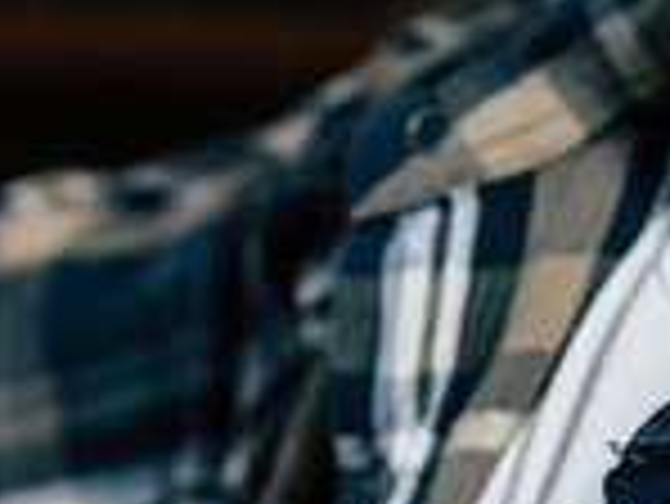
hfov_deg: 3.5
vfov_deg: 2.6
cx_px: -227
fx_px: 10886
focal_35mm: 562
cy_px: -196
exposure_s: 1/200
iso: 400
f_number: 1.8
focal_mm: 85
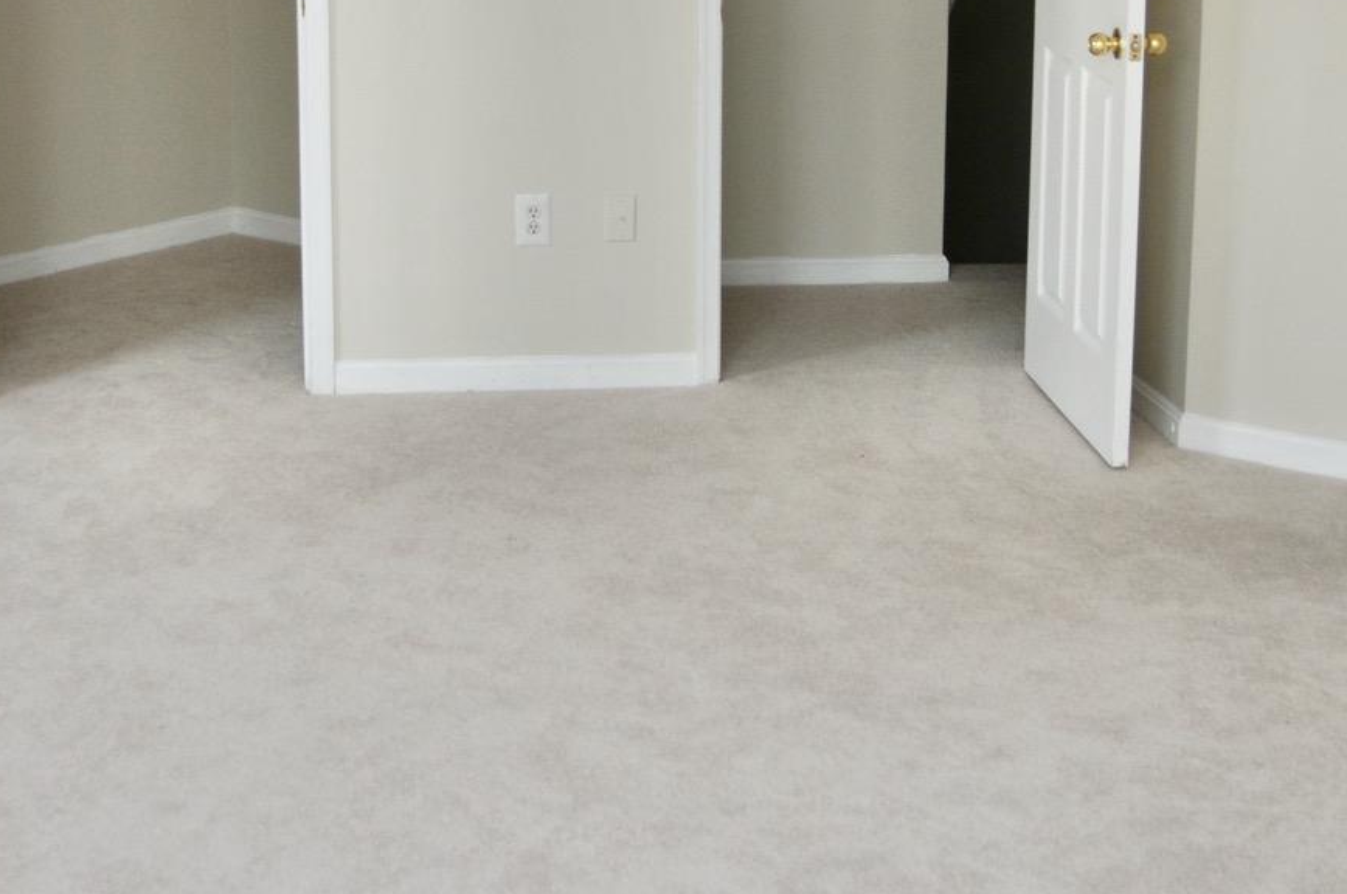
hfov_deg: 33.2
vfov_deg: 22.0
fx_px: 2248
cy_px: 87
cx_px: 504
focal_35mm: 60
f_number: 2.8
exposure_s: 1/125
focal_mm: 17
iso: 200
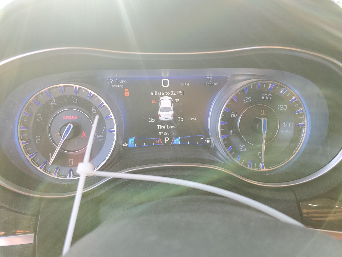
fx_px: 257
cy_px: 128
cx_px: 171
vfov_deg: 53.1
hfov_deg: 67.3
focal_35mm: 26
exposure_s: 1/120
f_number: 1.5
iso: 52
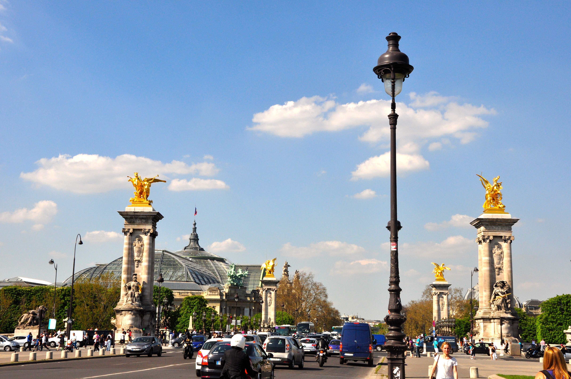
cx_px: 286
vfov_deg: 23.7
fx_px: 903
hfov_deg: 35.1
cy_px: 190
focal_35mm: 57
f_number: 13
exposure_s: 1/640
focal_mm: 38
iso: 400
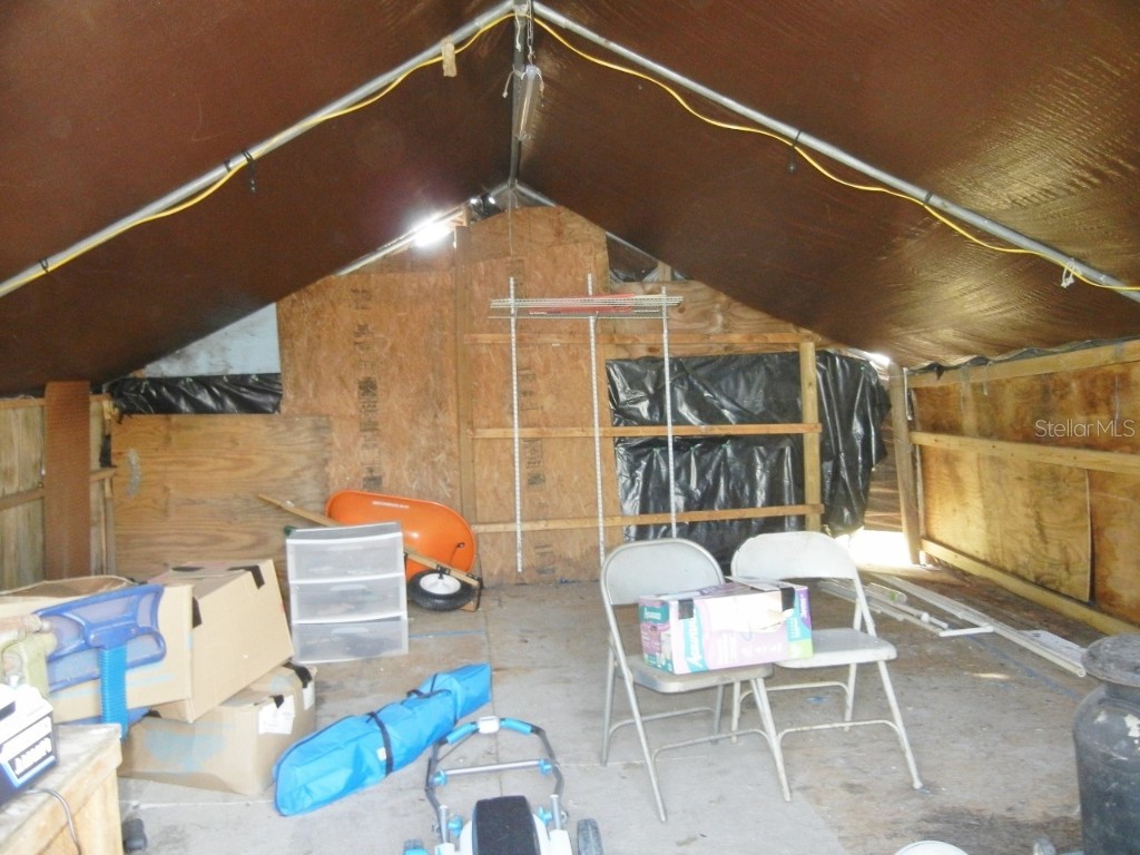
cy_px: 428
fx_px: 988
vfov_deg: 46.8
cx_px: 570
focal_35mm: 30
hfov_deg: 60.0
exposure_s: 1/30
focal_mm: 5.4
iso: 404
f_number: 3.5
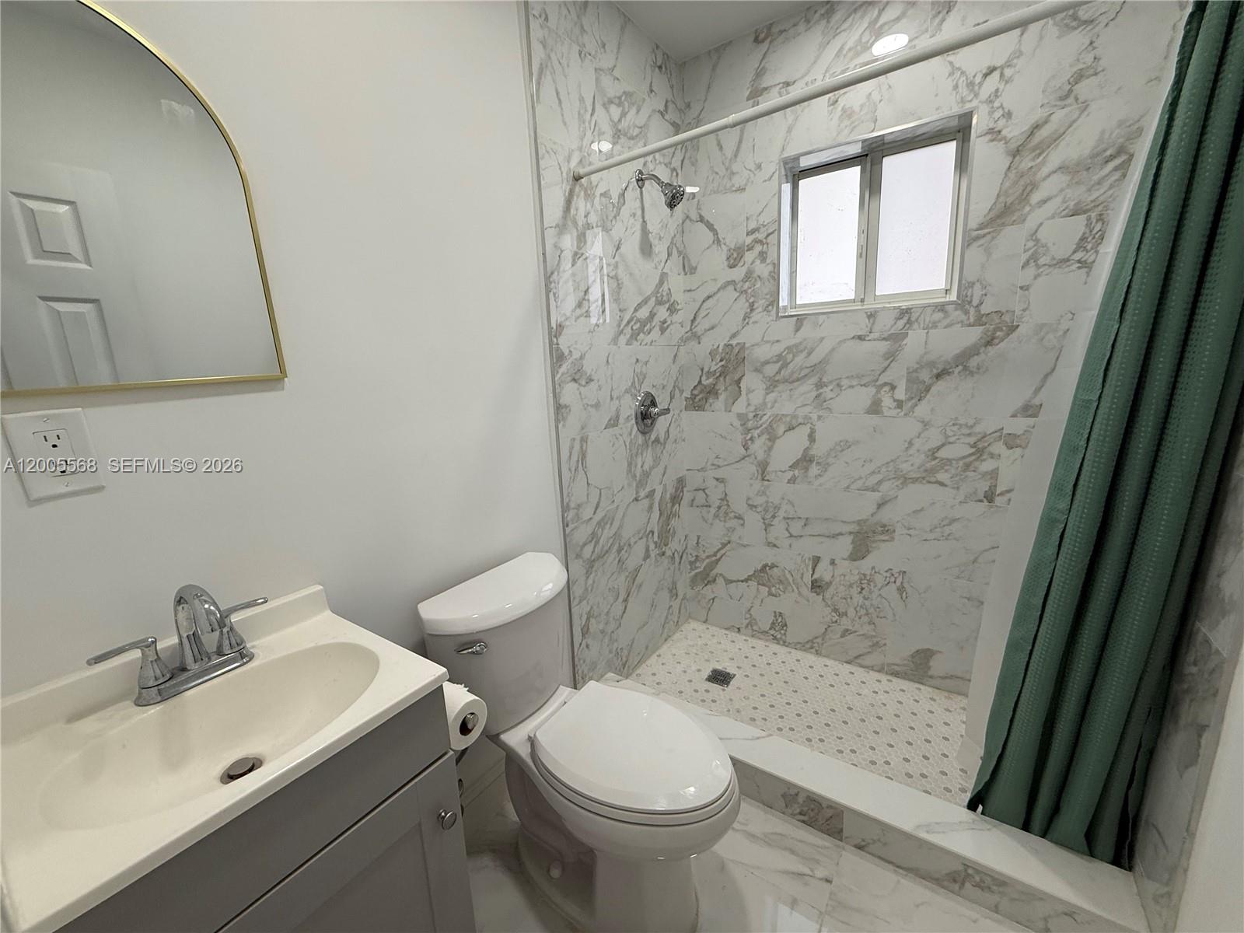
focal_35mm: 14
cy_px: 466
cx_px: 622
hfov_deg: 102.1
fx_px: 503
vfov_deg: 85.7
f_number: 2.2
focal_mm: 2.22
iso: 160
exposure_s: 1/120
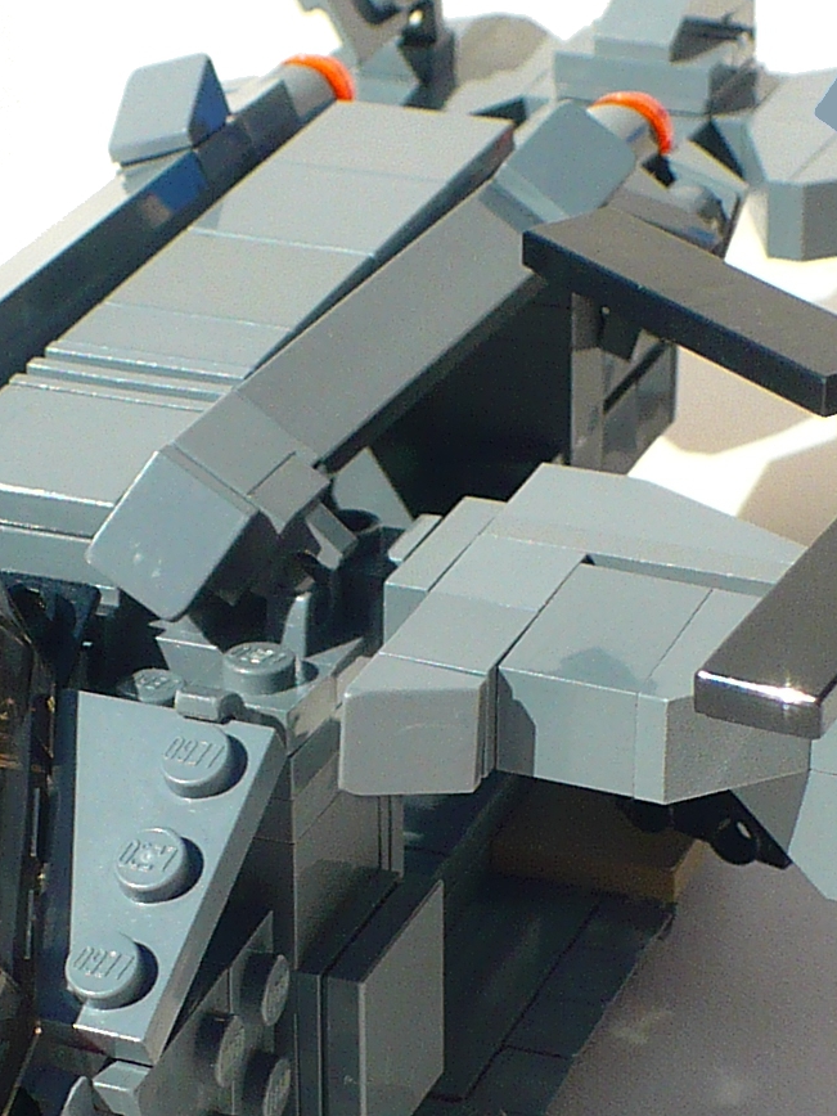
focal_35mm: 131
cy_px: 684
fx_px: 4223
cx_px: 221
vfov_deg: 15.0
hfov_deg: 11.3
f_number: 8
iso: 100
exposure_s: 1/200
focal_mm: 6.1
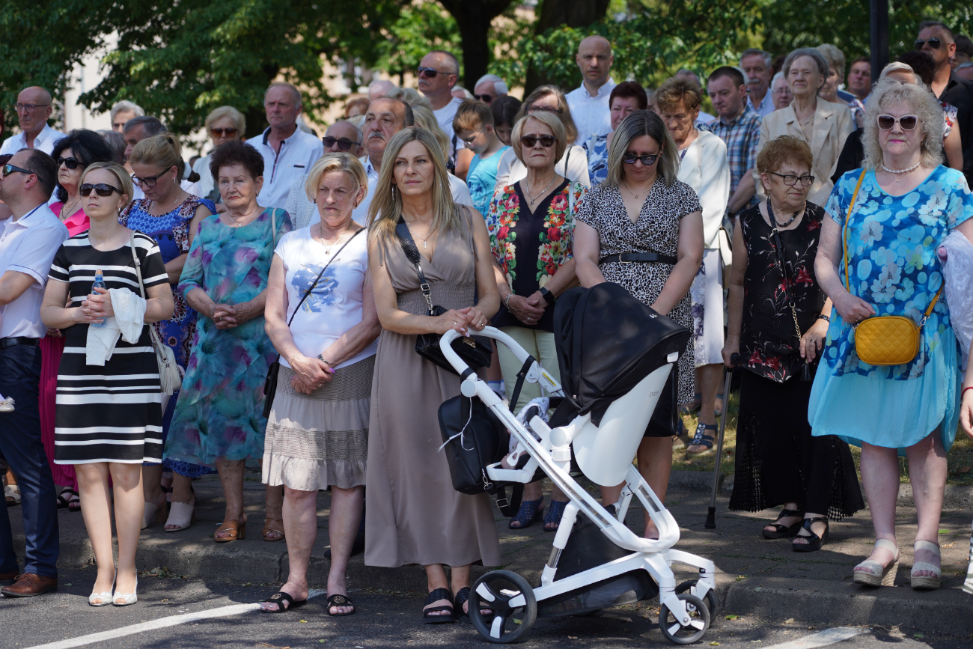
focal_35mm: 105
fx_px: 2838
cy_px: 324
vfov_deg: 13.0
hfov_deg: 19.5
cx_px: 486
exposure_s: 1/640
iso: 100
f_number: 4
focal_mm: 105
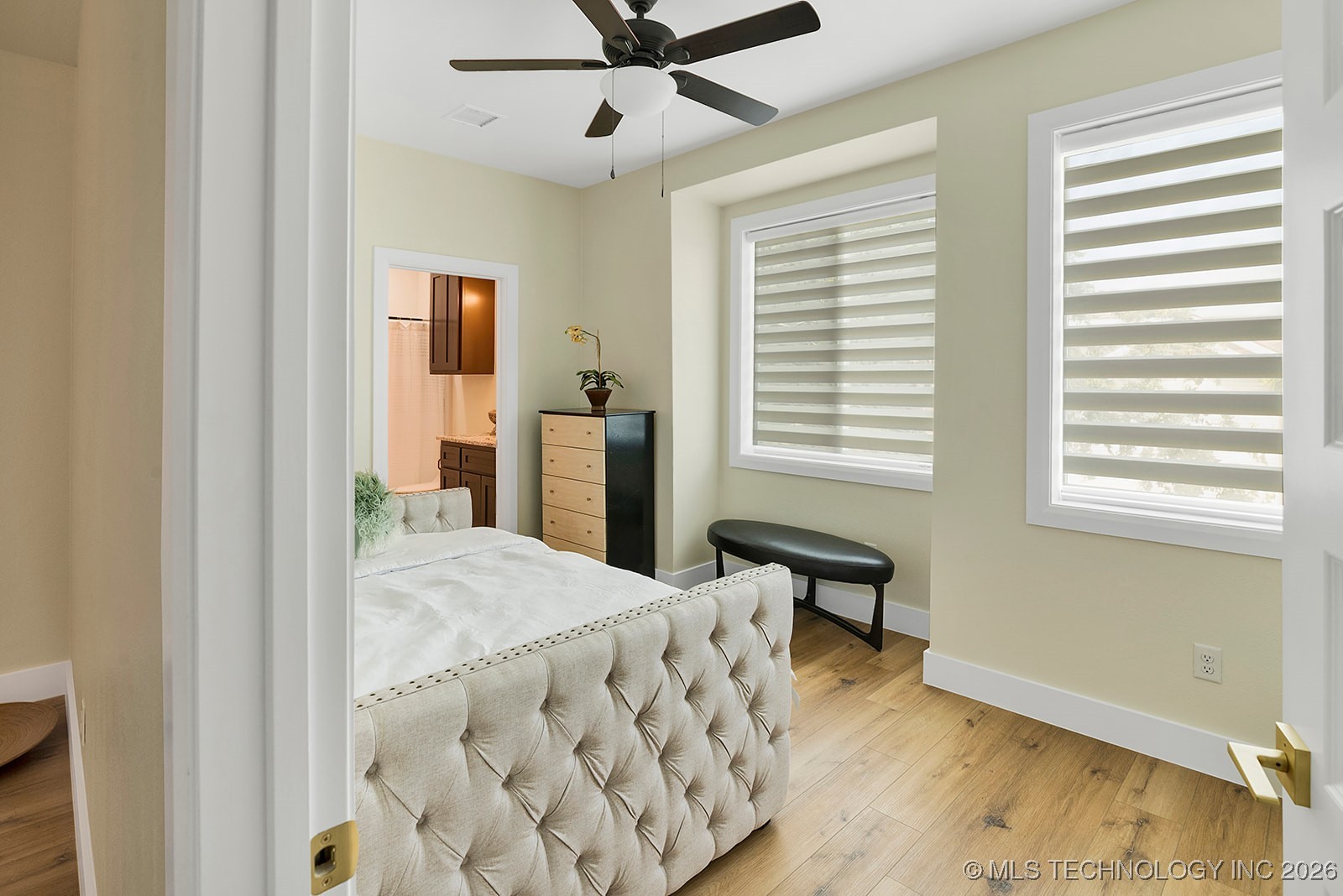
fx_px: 597
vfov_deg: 73.8
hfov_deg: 96.7
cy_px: 448
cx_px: 672
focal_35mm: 16
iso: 250
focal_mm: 16
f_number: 8
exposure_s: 1/15
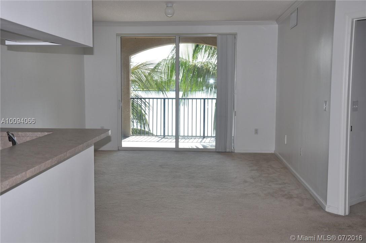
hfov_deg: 49.6
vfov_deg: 34.1
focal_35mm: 39
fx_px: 396
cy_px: 122
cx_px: 183
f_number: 6.3
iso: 200
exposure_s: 1/200
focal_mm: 26
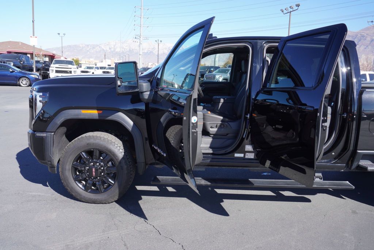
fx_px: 312
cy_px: 125
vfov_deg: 43.7
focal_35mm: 30
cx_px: 187
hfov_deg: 61.9
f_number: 6.3
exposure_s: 1/160
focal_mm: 20
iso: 100
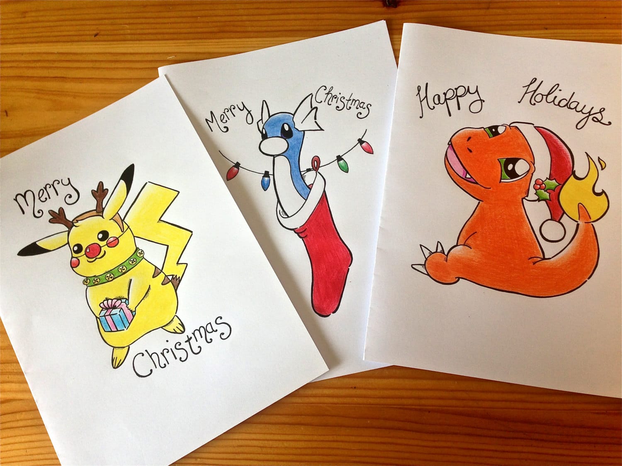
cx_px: 311
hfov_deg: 55.4
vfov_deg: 42.9
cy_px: 233
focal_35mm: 33
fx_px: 593
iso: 50
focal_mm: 4.12
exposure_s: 1/24
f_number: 2.4
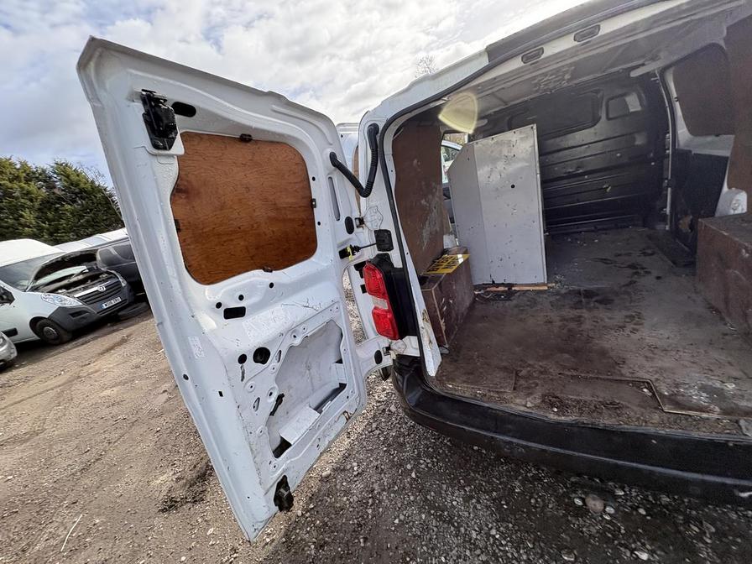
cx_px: 376
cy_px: 282
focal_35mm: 14
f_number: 2.2
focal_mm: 2.22
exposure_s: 1/578
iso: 64
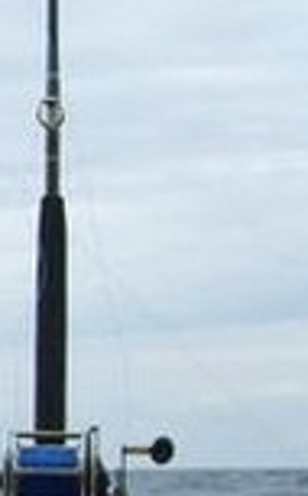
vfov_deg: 13.6
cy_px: 376
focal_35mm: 153
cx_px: -409
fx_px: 2065
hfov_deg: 7.9
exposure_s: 1/750
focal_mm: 5.8
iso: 50
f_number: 2.8
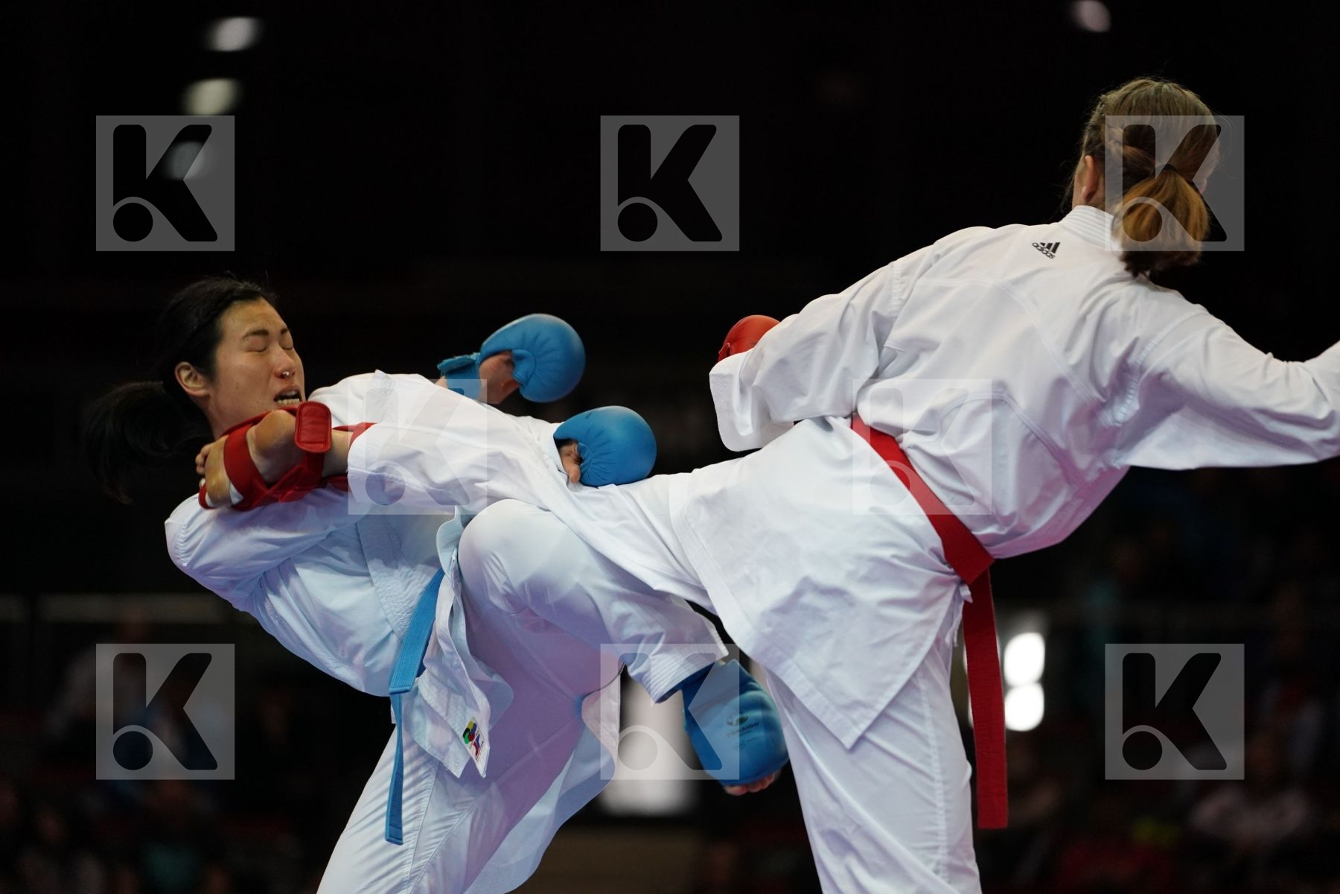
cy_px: 447
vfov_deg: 6.9
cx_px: 670
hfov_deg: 10.3
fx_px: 7444
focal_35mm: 200
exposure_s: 1/1000
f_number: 2.8
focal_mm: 200
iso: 2500
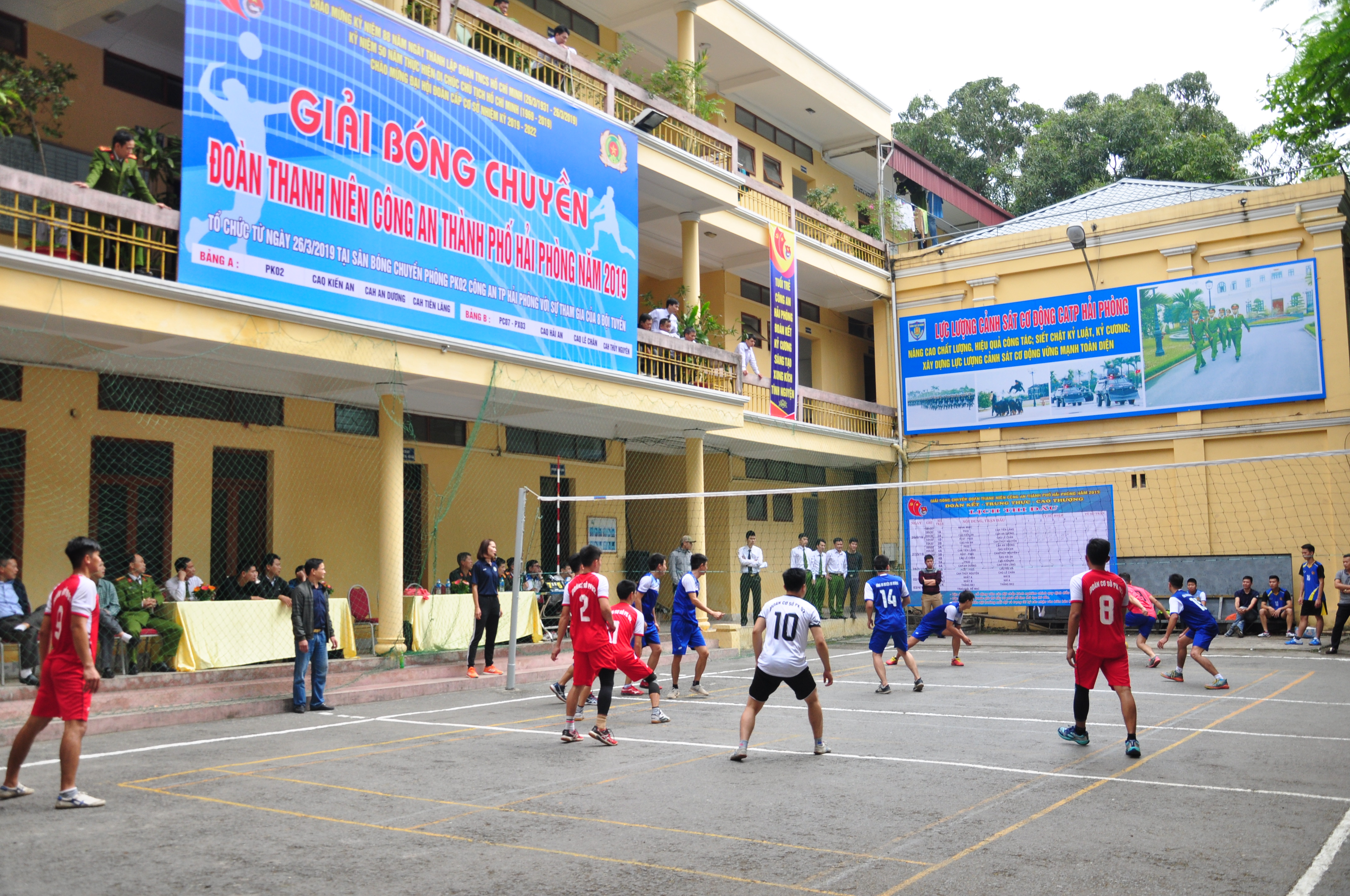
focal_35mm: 33
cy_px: 448
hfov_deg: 57.3
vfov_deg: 39.9
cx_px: 675
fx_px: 1236
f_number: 3.8
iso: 400
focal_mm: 22
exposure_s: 1/400
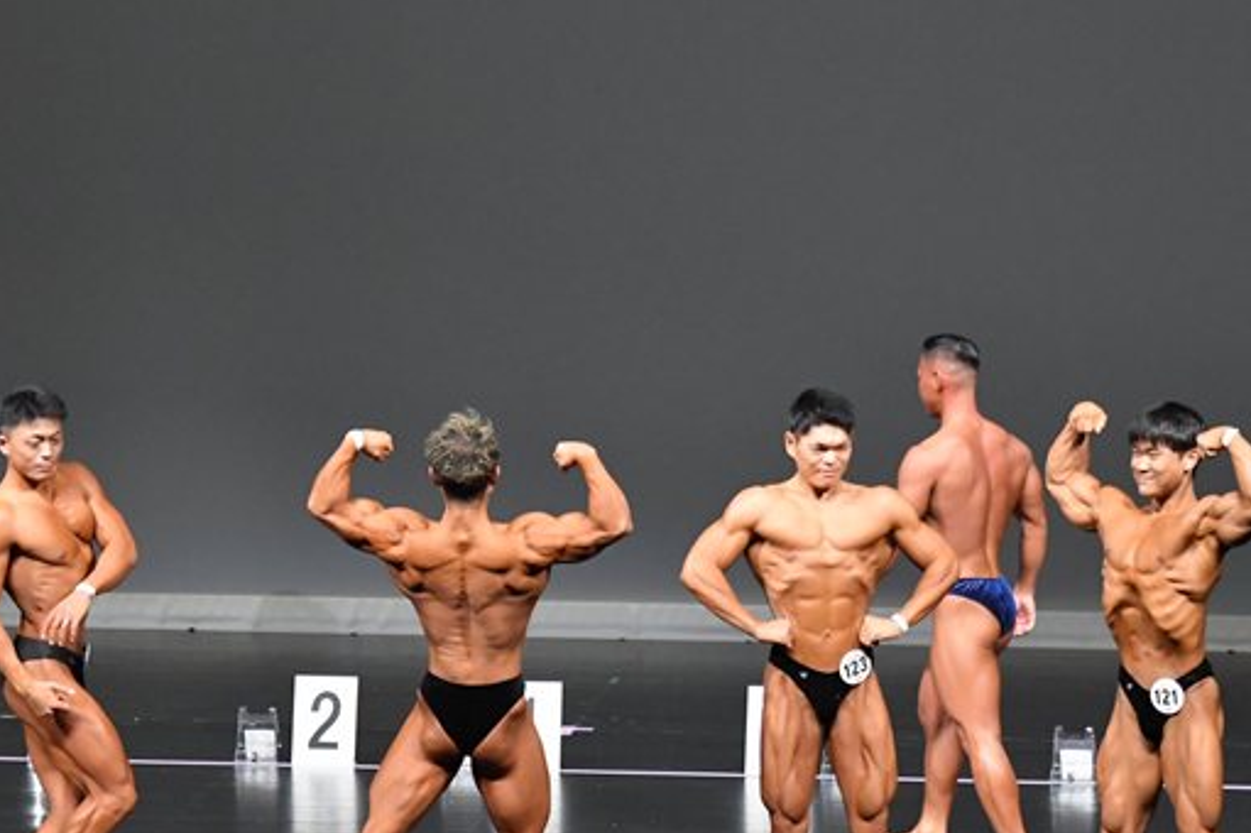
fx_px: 9168
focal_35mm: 264
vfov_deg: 5.2
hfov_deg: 7.8
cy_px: 612
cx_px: 457
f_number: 5.6
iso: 5000
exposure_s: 1/400
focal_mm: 116
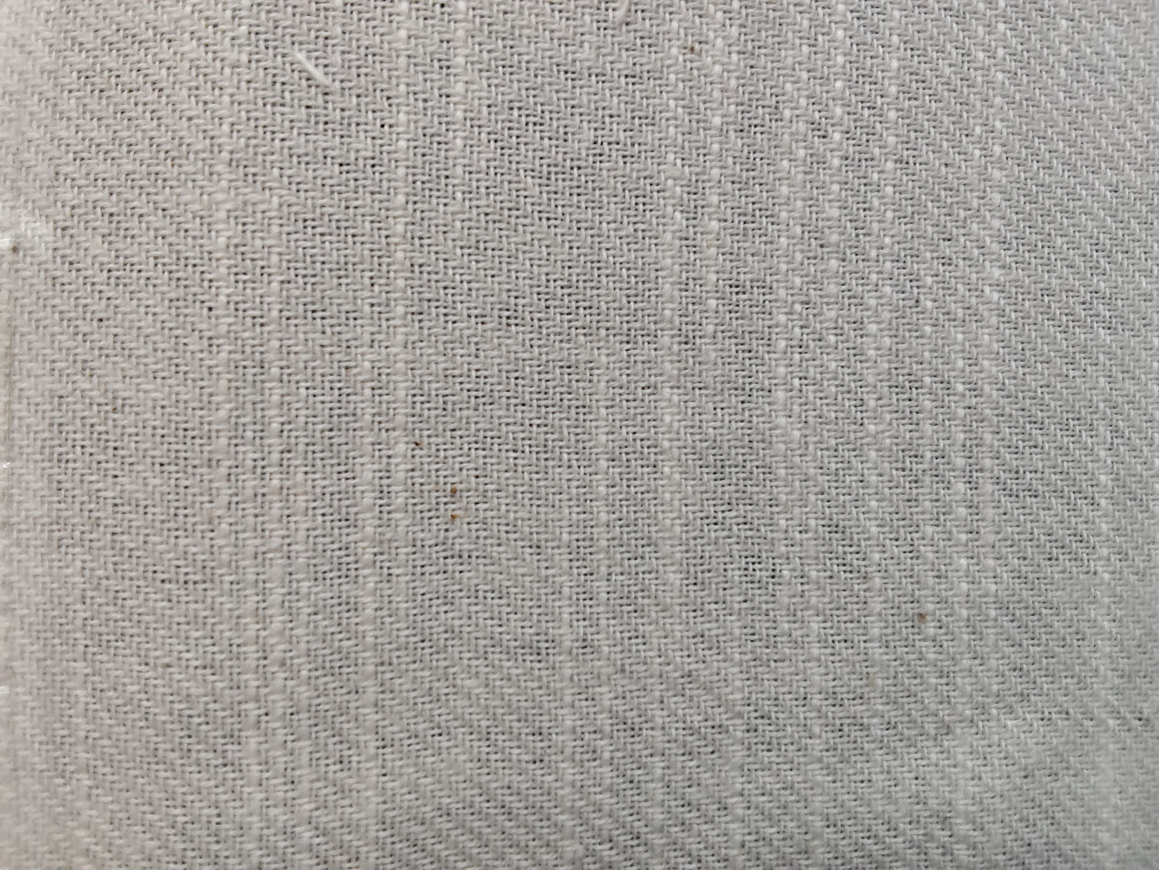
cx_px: 580
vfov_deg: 53.1
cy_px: 435
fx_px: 871
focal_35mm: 26
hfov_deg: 67.3
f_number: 2
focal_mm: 2.78
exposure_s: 1/100
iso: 250
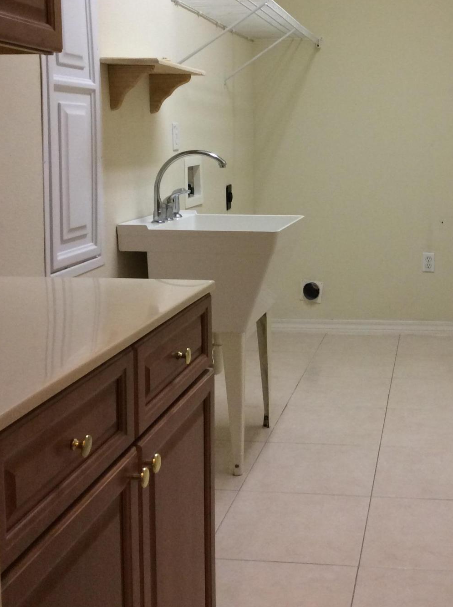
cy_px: 219
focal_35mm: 48
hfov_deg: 29.7
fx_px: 840
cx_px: 338
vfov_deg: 39.4
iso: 80
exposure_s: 1/24
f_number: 2.4
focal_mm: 3.3
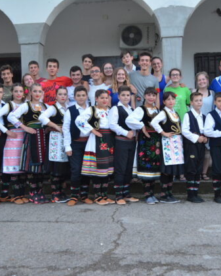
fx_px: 385
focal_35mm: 47
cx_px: 111
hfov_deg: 32.1
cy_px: 138
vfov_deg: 39.6
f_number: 4
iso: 640
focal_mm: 22
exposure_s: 1/60
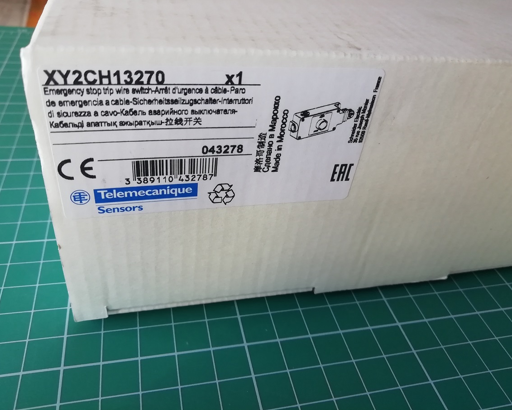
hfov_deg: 62.2
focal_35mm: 28
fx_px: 424
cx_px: 253
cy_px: 201
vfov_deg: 51.5
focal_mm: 3.21
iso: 80
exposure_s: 1/100
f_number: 2.2
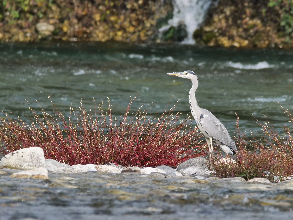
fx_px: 6771
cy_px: 110
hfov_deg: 2.5
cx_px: 146
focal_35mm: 800
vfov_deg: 1.9
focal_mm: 400
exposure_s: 1/1300
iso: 400
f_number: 6.3
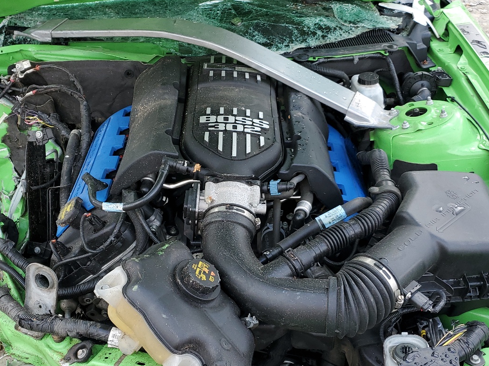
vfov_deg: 35.7
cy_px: 238
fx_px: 565
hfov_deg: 46.7
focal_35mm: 40
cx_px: 223
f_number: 1.5
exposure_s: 1/526
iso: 50
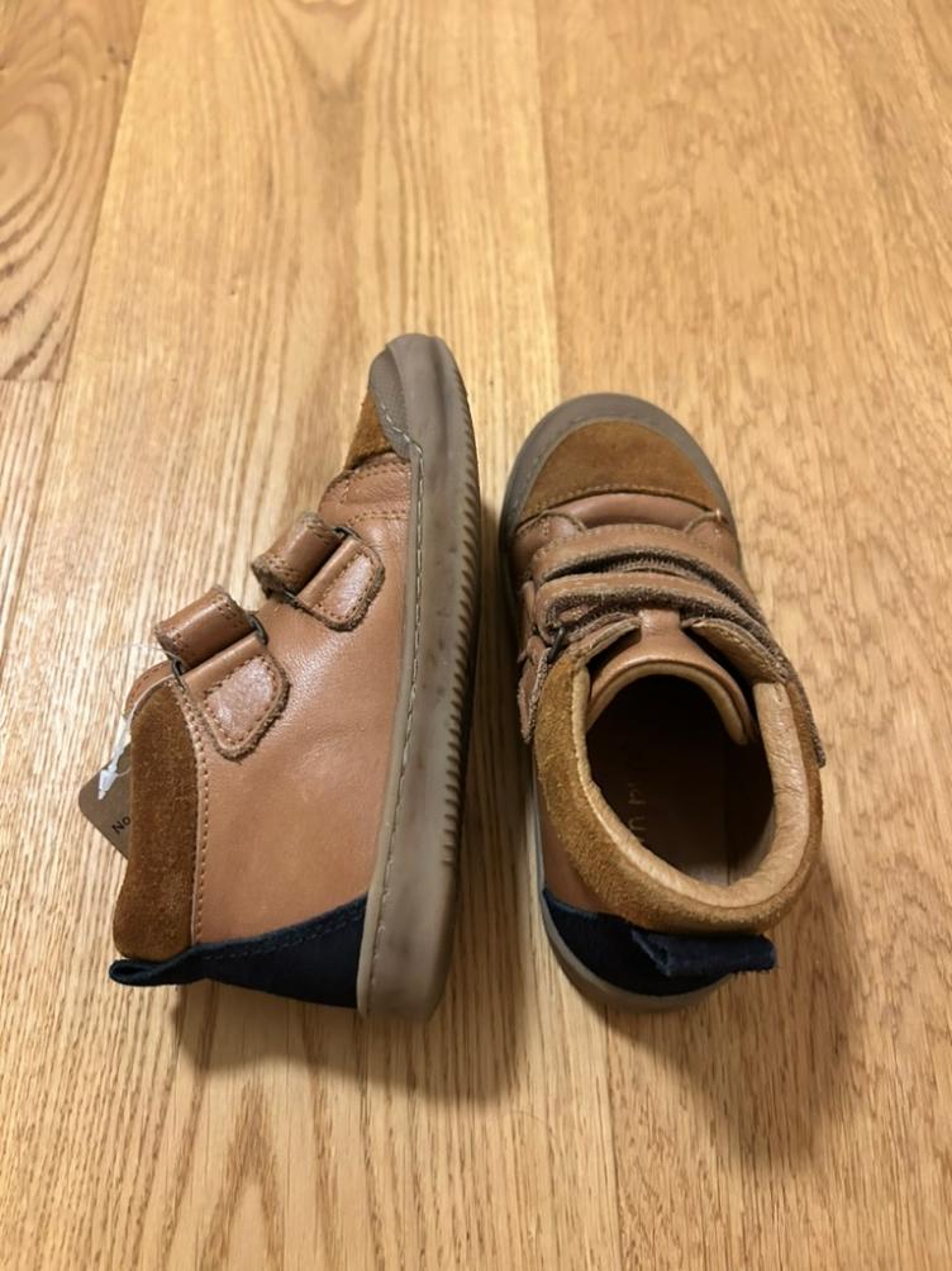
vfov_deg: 67.3
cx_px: 476
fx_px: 954
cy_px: 636
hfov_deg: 53.1
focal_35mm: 26
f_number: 1.5
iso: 500
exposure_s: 1/50
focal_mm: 5.7
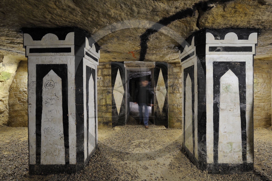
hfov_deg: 93.3
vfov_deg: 70.3
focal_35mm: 17
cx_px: 136
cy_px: 90
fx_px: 128
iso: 400
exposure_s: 3
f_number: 9
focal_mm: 17
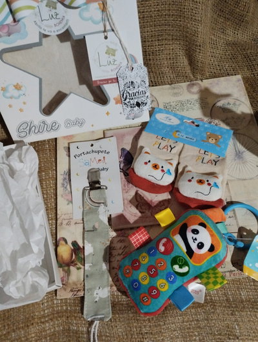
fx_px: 277
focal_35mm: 28
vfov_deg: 63.4
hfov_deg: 49.9
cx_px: 129
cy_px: 171
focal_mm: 4.27
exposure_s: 1/20
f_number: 1.8
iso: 1794
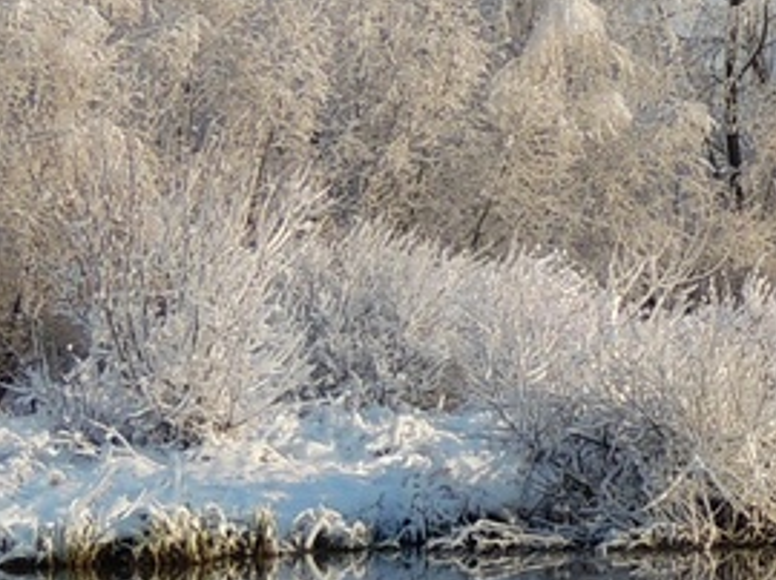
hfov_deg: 7.8
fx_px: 5465
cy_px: 370
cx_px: 1526
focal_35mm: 244
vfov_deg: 6.1
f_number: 3.5
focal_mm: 8.3
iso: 100
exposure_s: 1/800
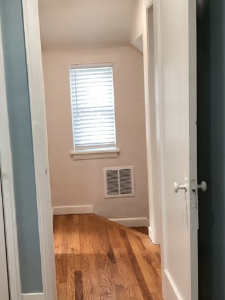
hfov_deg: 29.4
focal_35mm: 49
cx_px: 72
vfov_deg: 38.9
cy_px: 155
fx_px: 425
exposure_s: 1/60
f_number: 2.4
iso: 160
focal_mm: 3.3
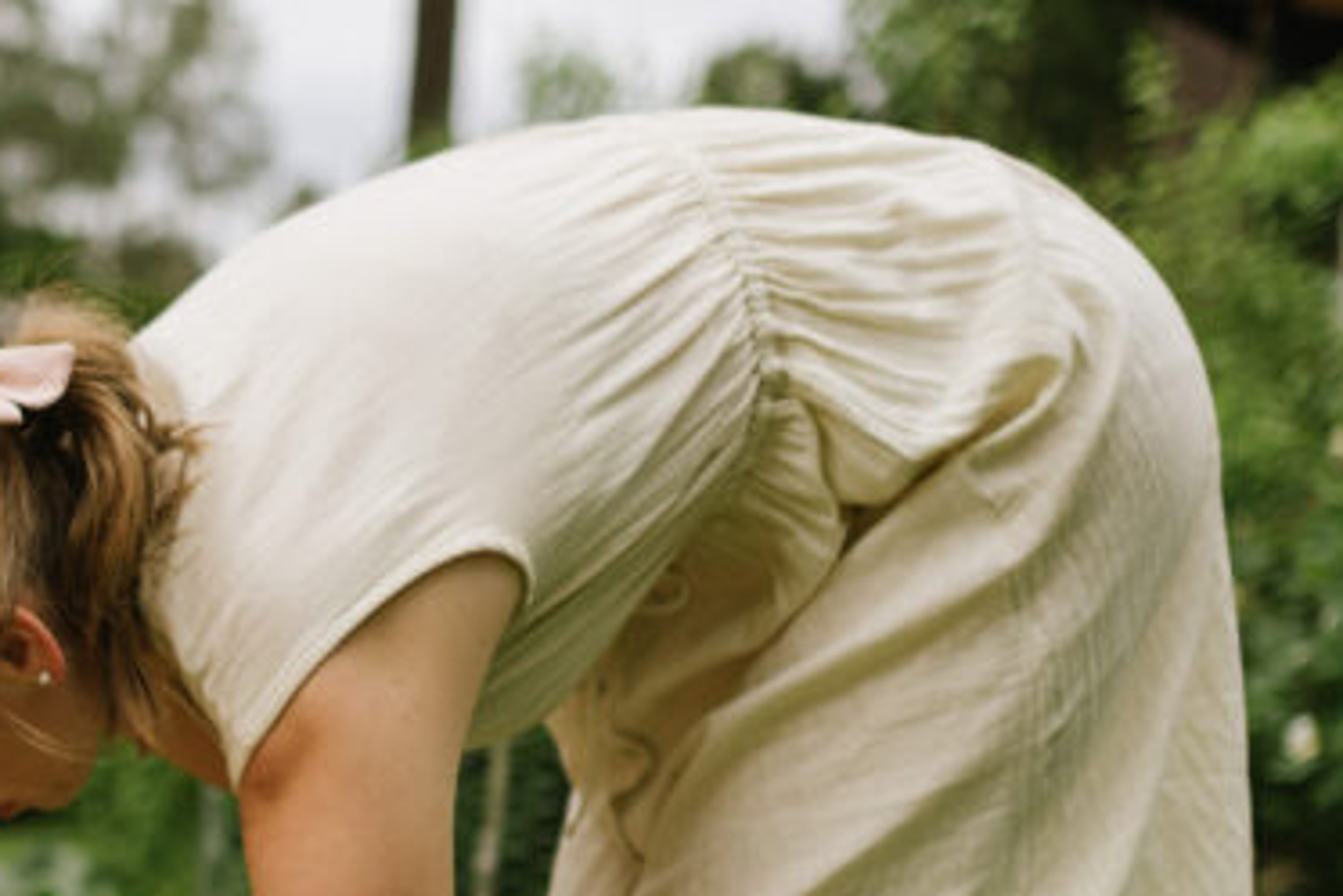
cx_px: 68
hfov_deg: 20.7
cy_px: 972
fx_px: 3583
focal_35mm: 96
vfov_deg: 14.0
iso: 140
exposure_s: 1/4000
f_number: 1.8
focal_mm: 35
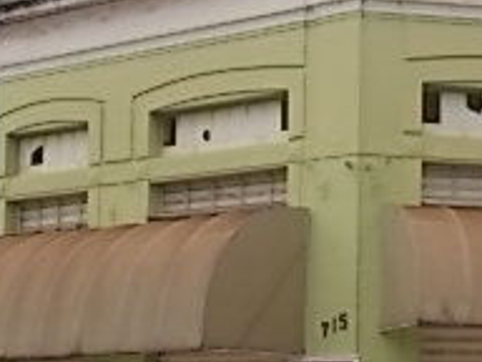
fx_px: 1392
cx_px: 351
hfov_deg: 19.5
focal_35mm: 100
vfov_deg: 14.6
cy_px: 347
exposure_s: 1/640
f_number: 3.3
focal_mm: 5.3
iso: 80
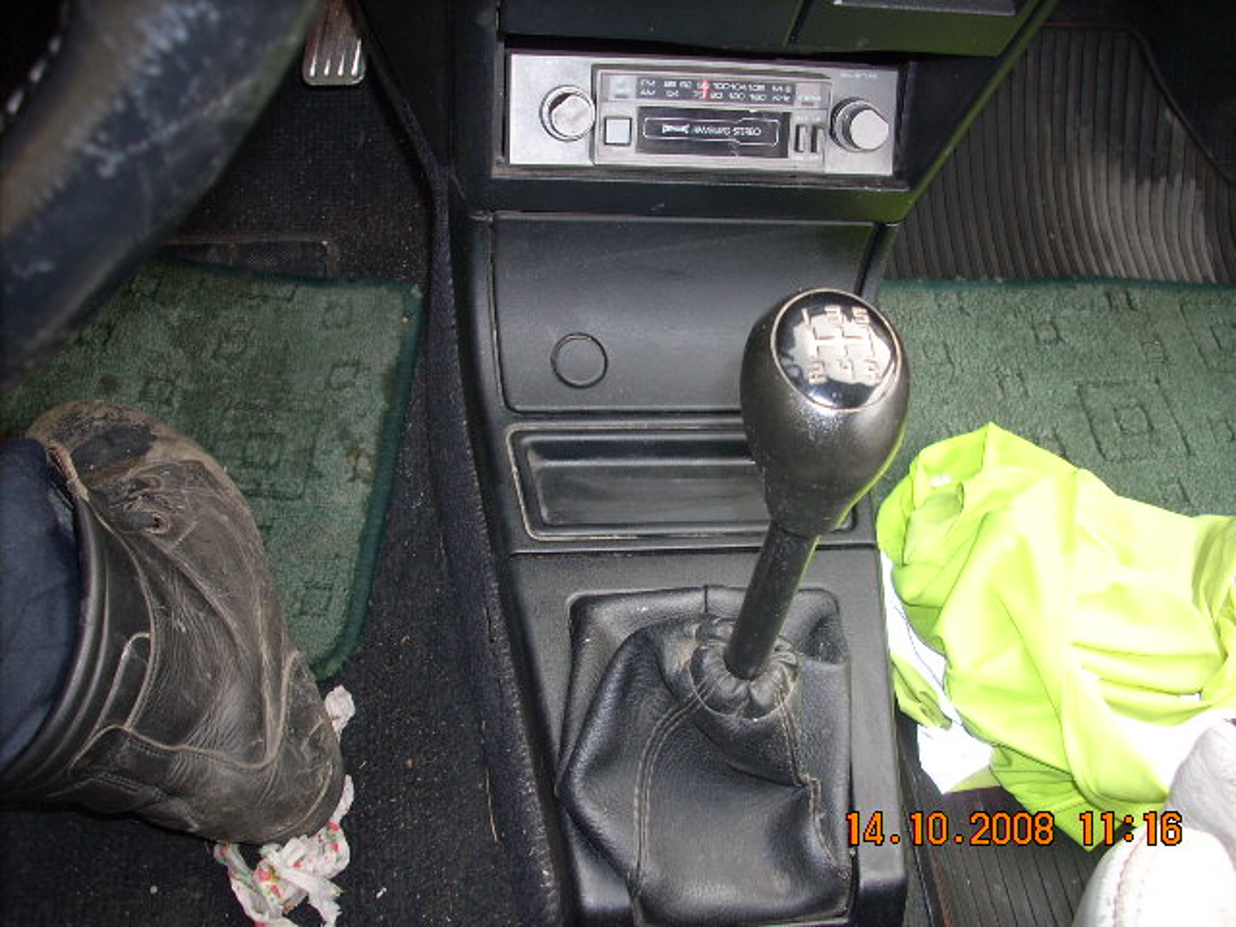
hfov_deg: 50.1
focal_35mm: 37
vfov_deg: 38.7
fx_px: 1321
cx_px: 618
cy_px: 464
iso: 64
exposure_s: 1/30
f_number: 2.8
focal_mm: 6.2
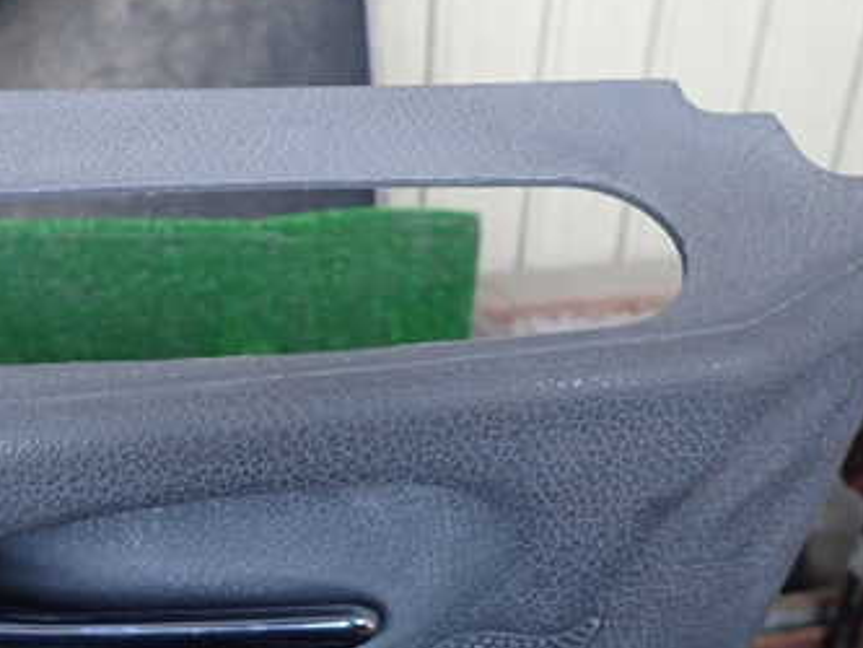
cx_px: 215
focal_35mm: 45
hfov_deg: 40.8
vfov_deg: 32.1
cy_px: 381
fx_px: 1122
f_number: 2
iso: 640
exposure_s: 1/30
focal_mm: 4.5
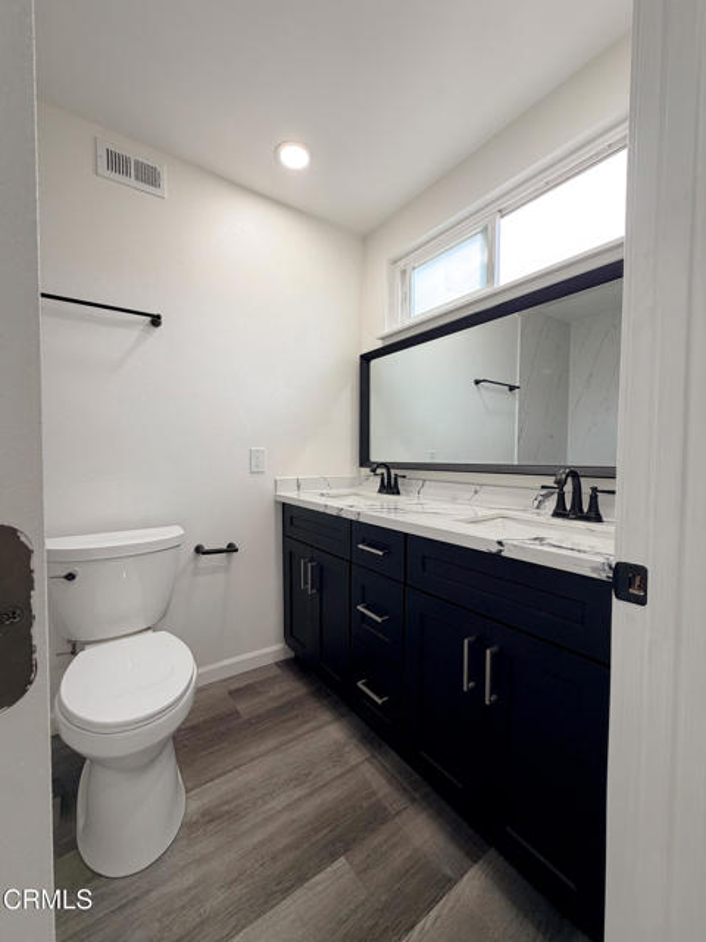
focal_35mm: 14
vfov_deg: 102.1
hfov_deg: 85.7
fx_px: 381
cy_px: 471
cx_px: 353
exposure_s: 1/120
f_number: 2.2
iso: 125
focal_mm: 2.22
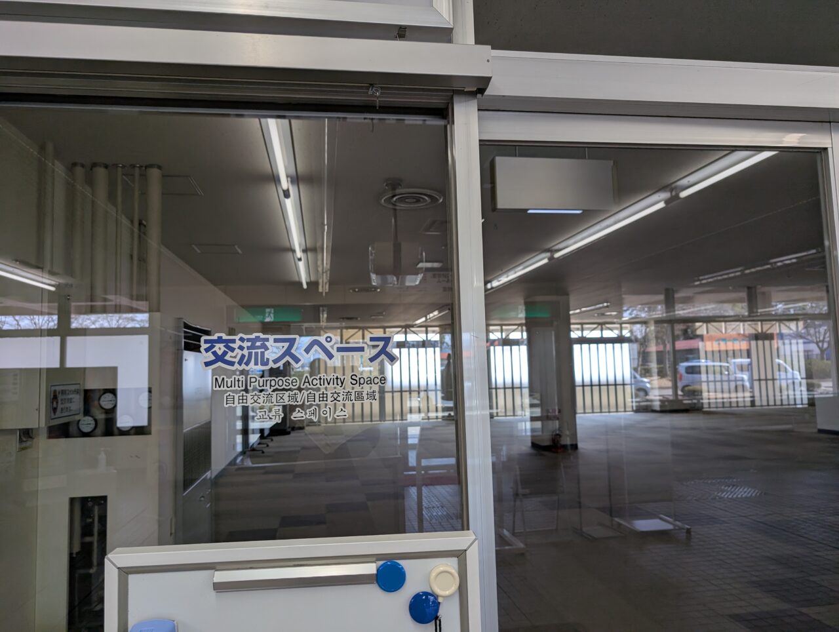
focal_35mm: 24
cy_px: 316
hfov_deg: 71.5
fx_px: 583
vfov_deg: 56.9
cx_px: 420
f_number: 1.68
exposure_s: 1/271
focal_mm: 6.9
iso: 81
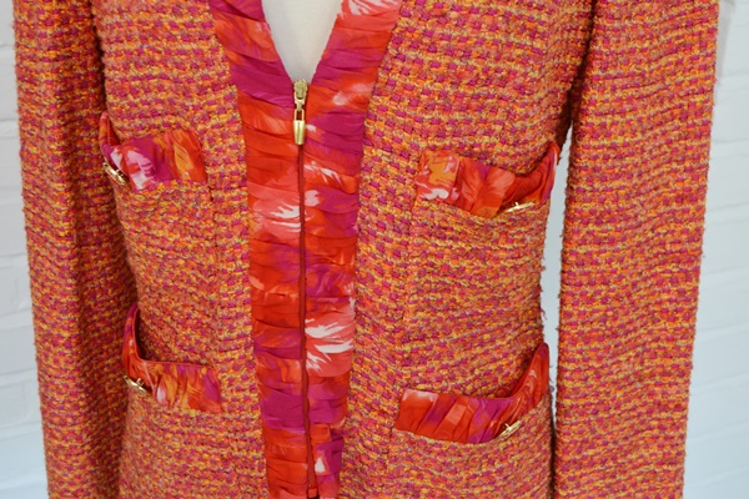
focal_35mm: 45
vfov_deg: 29.9
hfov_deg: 43.6
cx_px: 374
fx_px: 936
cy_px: 250
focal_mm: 30
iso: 400
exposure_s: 1/125
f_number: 5.6
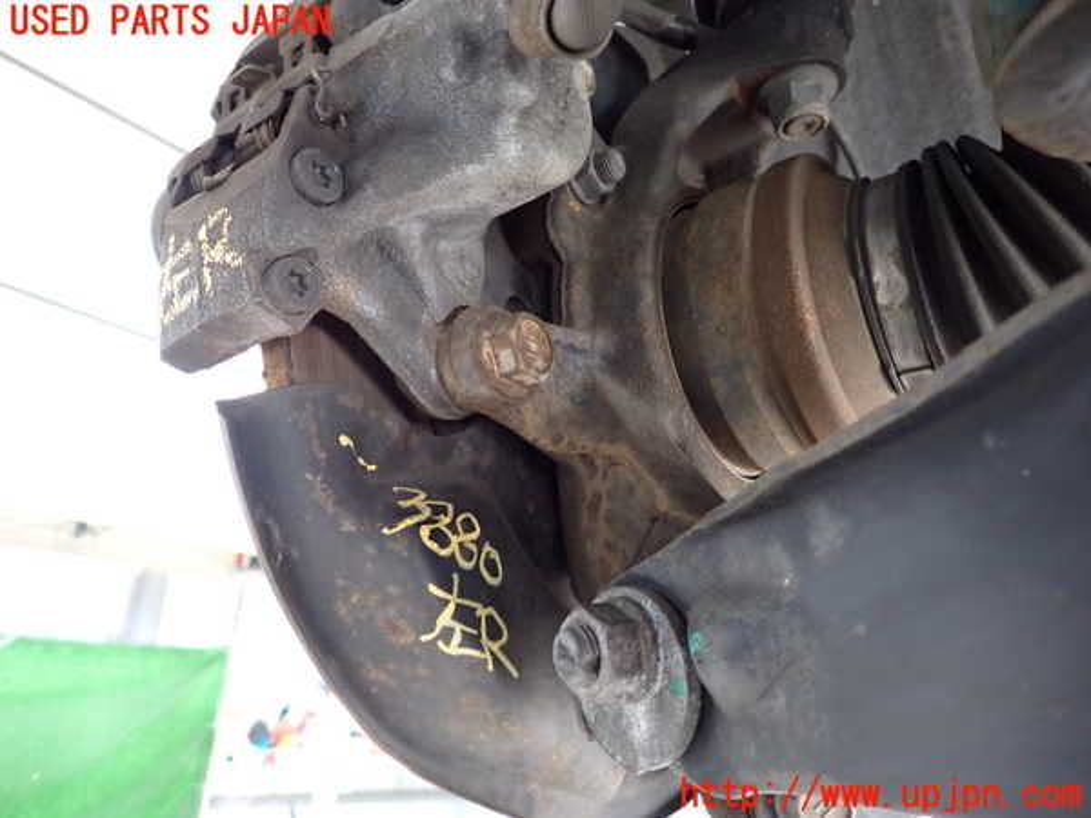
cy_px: 409
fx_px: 788
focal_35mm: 25
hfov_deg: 69.4
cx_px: 546
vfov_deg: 54.9
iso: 500
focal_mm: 4.5
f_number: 2
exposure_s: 1/30
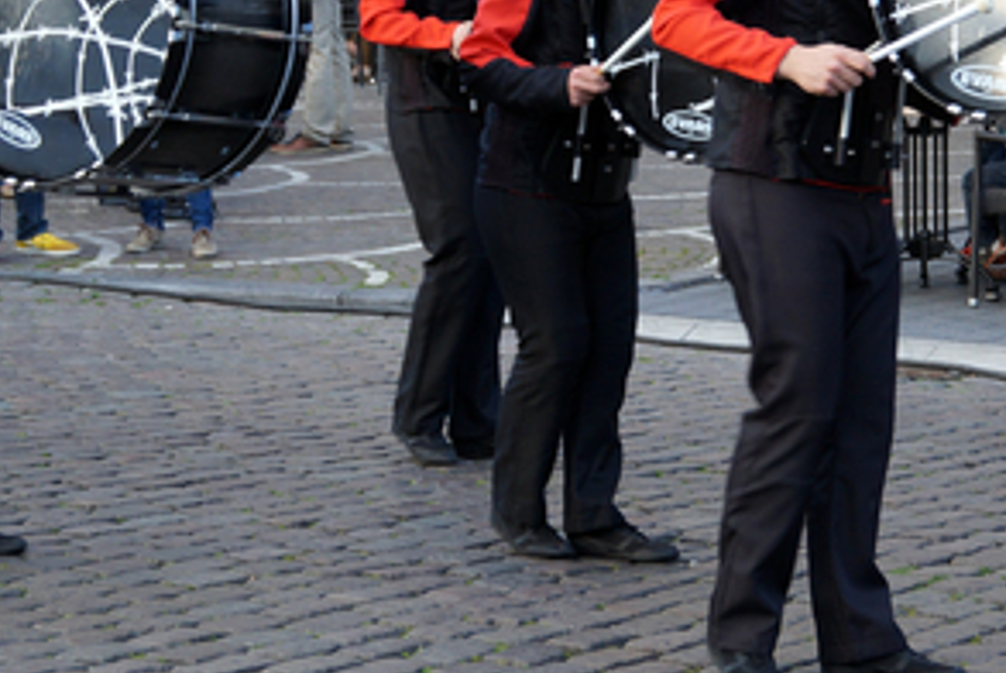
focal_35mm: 92
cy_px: 127
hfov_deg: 21.9
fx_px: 2573
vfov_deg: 14.8
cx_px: 738
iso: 200
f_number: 5
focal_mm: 30
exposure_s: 1/80
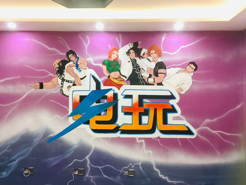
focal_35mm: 29
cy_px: 92
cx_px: 123
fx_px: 206
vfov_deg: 48.2
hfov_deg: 61.7
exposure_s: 1/17
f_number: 2.2
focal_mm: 4.15
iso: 80
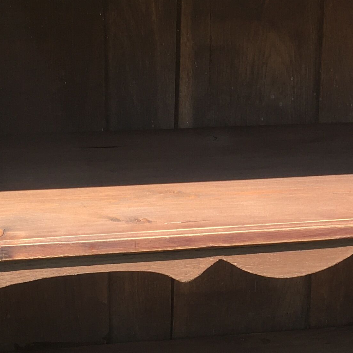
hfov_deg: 18.4
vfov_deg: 18.5
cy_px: 186
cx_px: 251
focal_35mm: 94
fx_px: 1085
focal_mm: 4.15
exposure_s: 1/368
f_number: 2.2
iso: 25
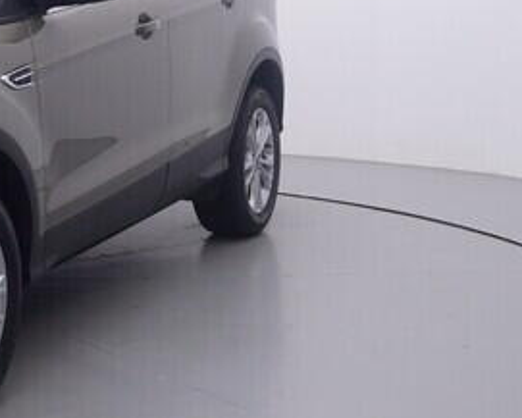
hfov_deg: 22.5
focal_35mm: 80
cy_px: 119
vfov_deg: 19.1
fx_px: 1233
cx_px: -62
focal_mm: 15
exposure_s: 1/80
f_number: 5
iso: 200
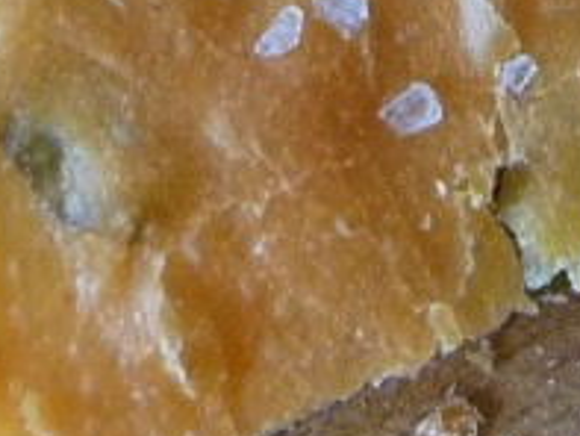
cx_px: 430
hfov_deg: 13.8
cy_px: -430
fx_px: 2381
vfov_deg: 9.7
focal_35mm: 142
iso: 200
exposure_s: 1/30
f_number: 3.3
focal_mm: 4.7
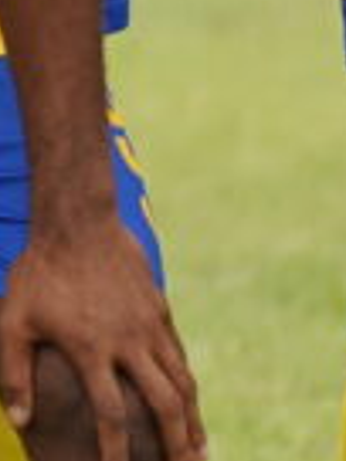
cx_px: -1150
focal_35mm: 1410
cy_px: -244
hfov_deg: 1.0
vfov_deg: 1.4
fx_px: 18791
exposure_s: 1/1000
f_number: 2.8
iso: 125
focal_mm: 130
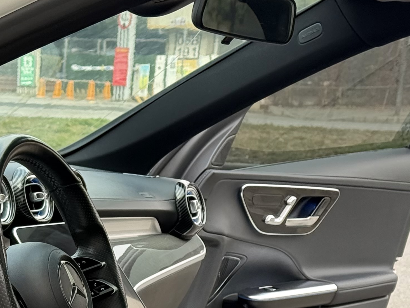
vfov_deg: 10.9
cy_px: 411
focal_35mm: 132
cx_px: -64
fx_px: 1564
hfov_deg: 14.5
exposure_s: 1/242
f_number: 1.78
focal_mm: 6.76
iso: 160
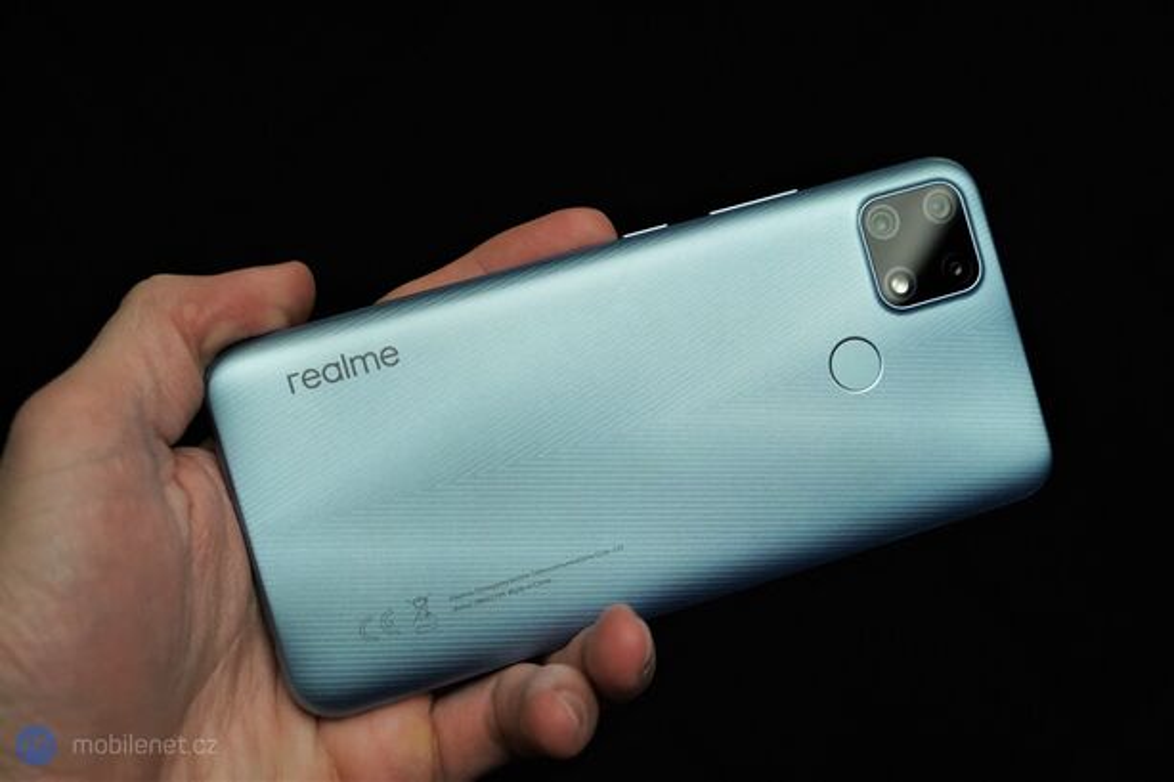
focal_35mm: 41
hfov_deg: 47.4
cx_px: 587
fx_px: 1337
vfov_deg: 32.6
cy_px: 391
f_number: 5
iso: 6400
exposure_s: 1/4000
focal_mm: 41
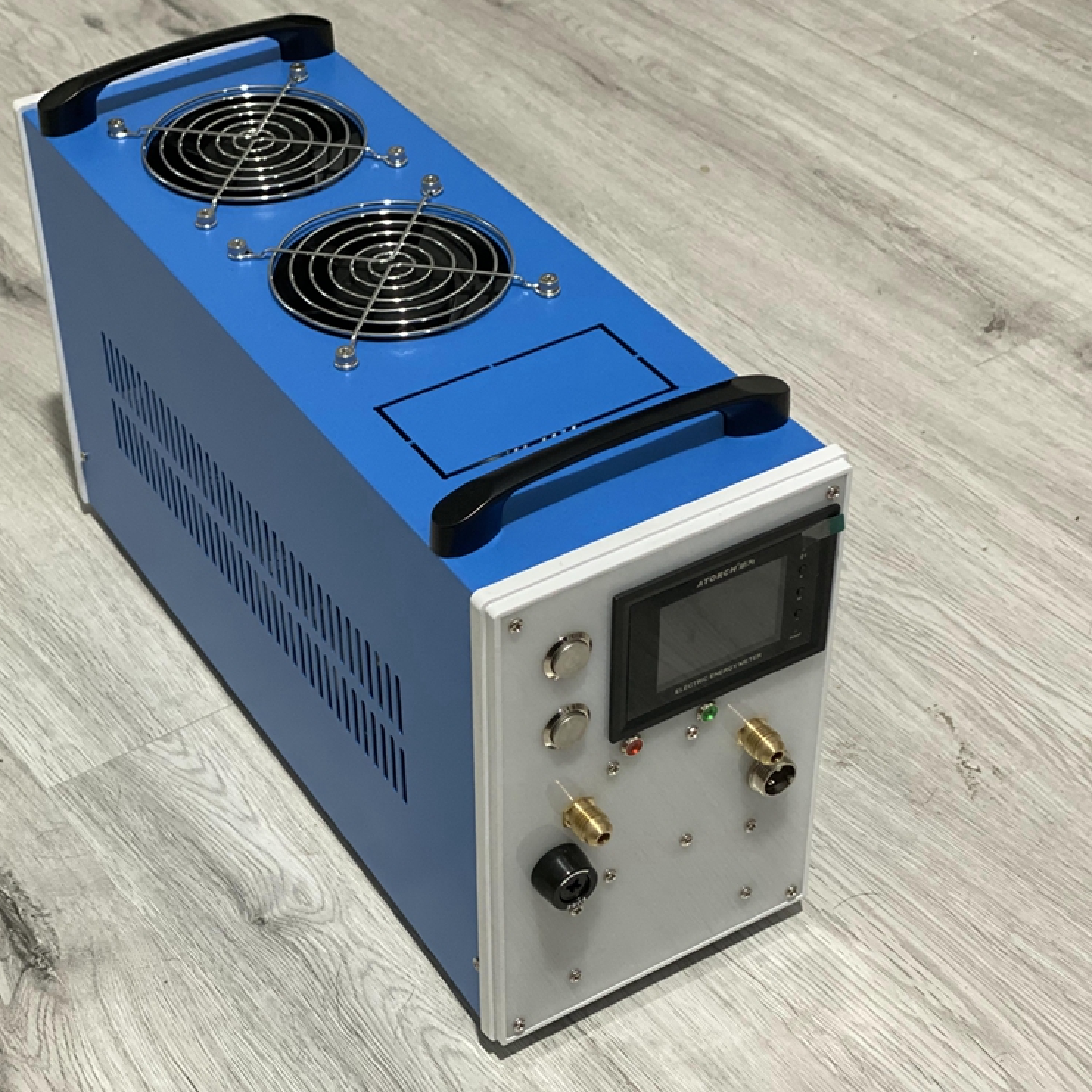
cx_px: 385
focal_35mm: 62
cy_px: 545
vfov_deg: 27.7
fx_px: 2213
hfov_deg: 27.6
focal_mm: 6
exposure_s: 1/60
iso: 250
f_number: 2
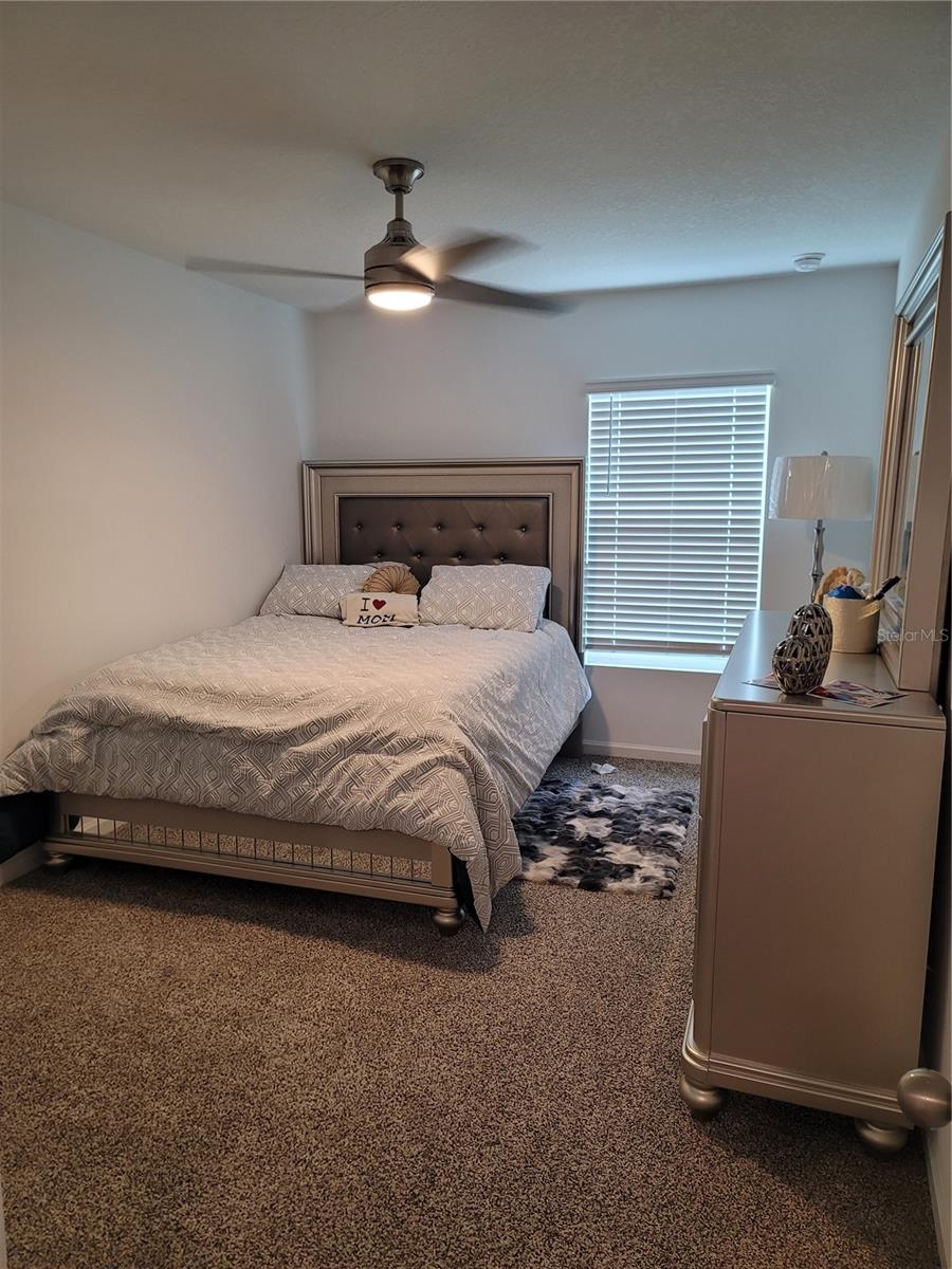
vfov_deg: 69.4
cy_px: 634
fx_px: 917
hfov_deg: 54.9
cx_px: 476
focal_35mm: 25
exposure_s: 1/40
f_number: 1.8
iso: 160
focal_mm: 7
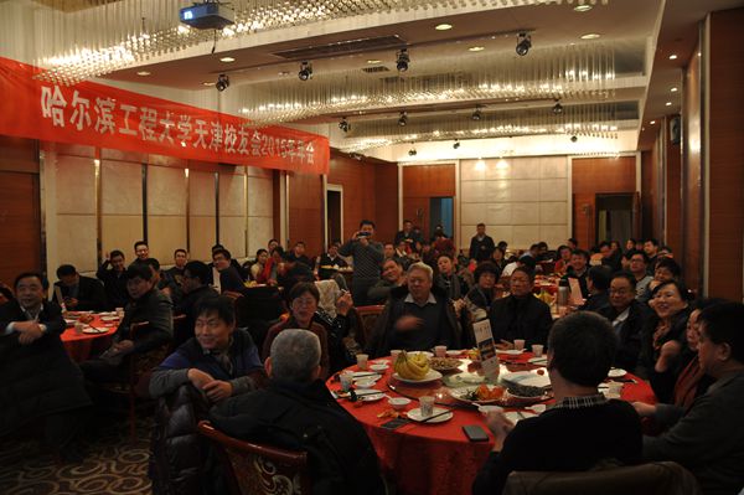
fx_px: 558
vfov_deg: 47.9
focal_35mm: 27
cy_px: 248
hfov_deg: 67.4
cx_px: 372
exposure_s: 1/10
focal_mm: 18
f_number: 3.5
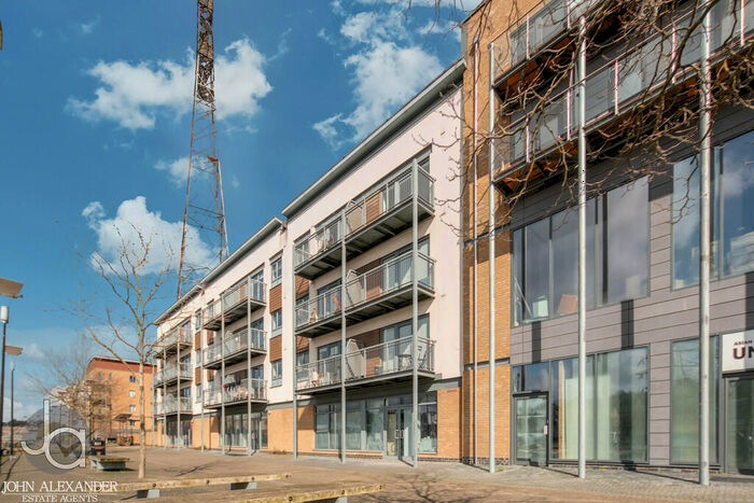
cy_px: 252
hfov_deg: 100.4
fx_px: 314
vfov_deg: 77.4
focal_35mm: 15
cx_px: 377
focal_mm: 10
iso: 200
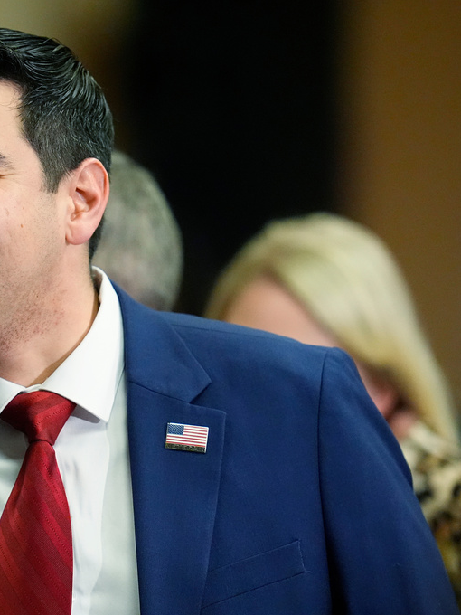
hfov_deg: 2.6
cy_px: 308
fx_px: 10281
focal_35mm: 579
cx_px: 3
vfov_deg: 3.4
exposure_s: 1/640
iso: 6400
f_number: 3.2
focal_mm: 400
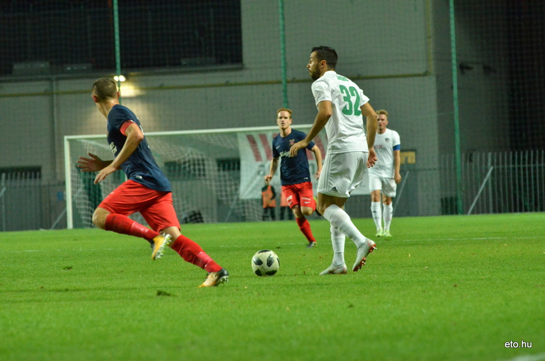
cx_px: 272
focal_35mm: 270
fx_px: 4079
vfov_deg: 5.1
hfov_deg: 7.6
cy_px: 180
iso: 5000
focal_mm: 180
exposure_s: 1/640
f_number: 5
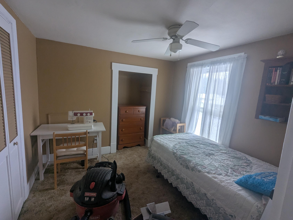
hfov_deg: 94.4
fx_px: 136
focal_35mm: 16
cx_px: 146
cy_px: 110
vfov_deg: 78.2
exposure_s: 1/110
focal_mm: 2.35
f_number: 2.2
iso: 42
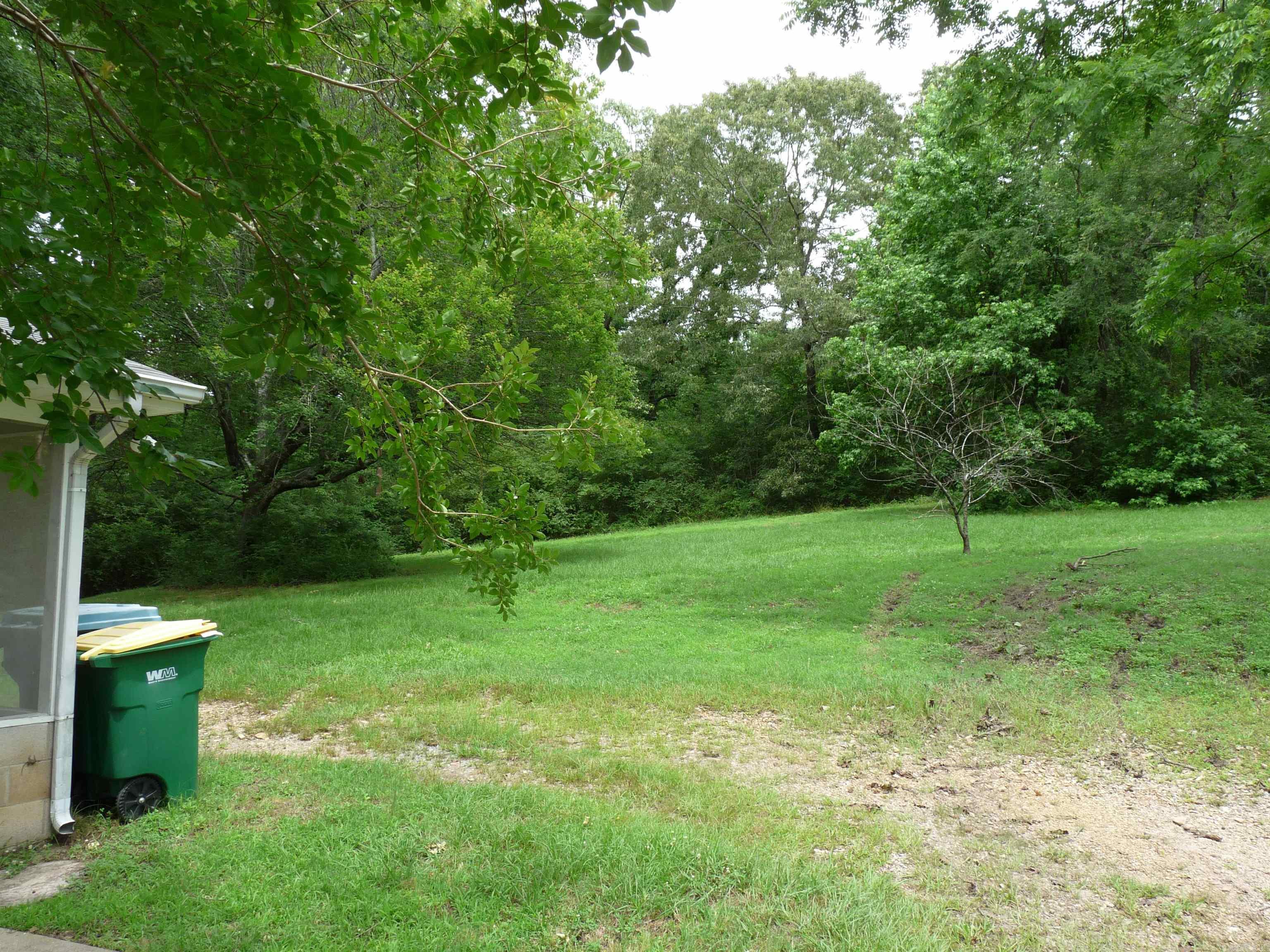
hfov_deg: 65.3
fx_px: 991
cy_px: 476
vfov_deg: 51.4
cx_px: 635
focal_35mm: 27
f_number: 4
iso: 100
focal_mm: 4.8
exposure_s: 1/160
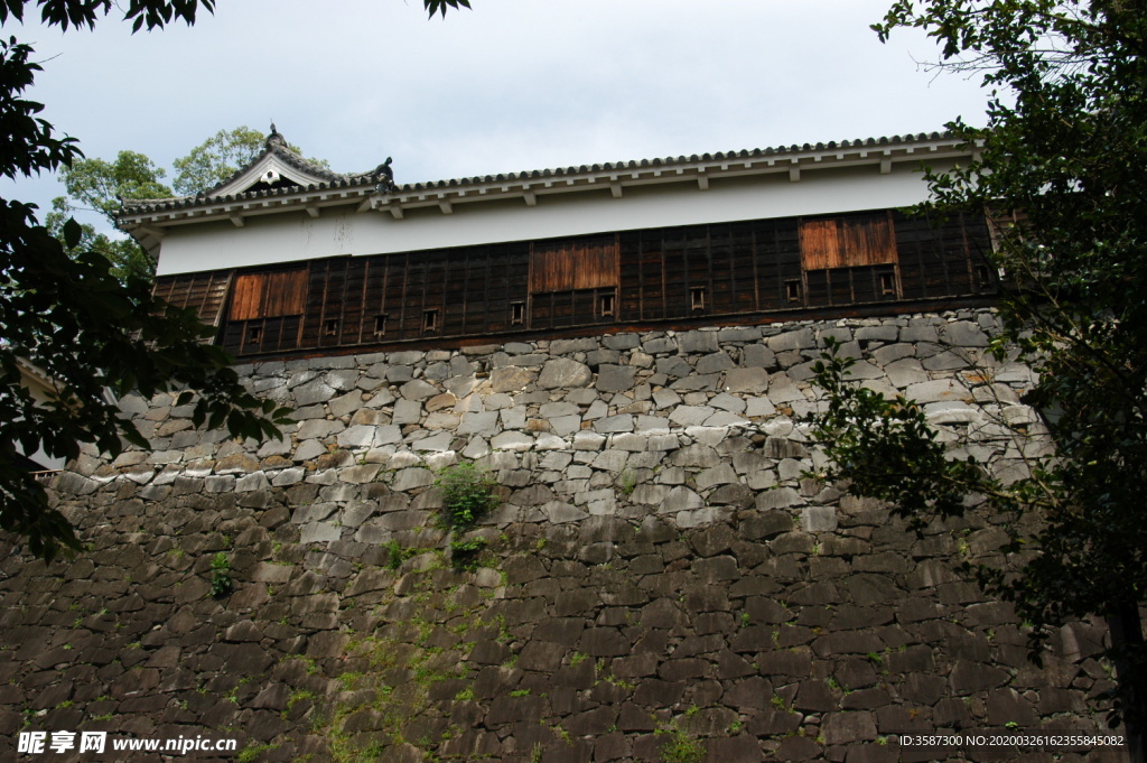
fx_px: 1146
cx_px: 574
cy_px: 382
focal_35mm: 36
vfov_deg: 36.8
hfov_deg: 53.2
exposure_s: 1/320
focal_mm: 24
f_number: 9
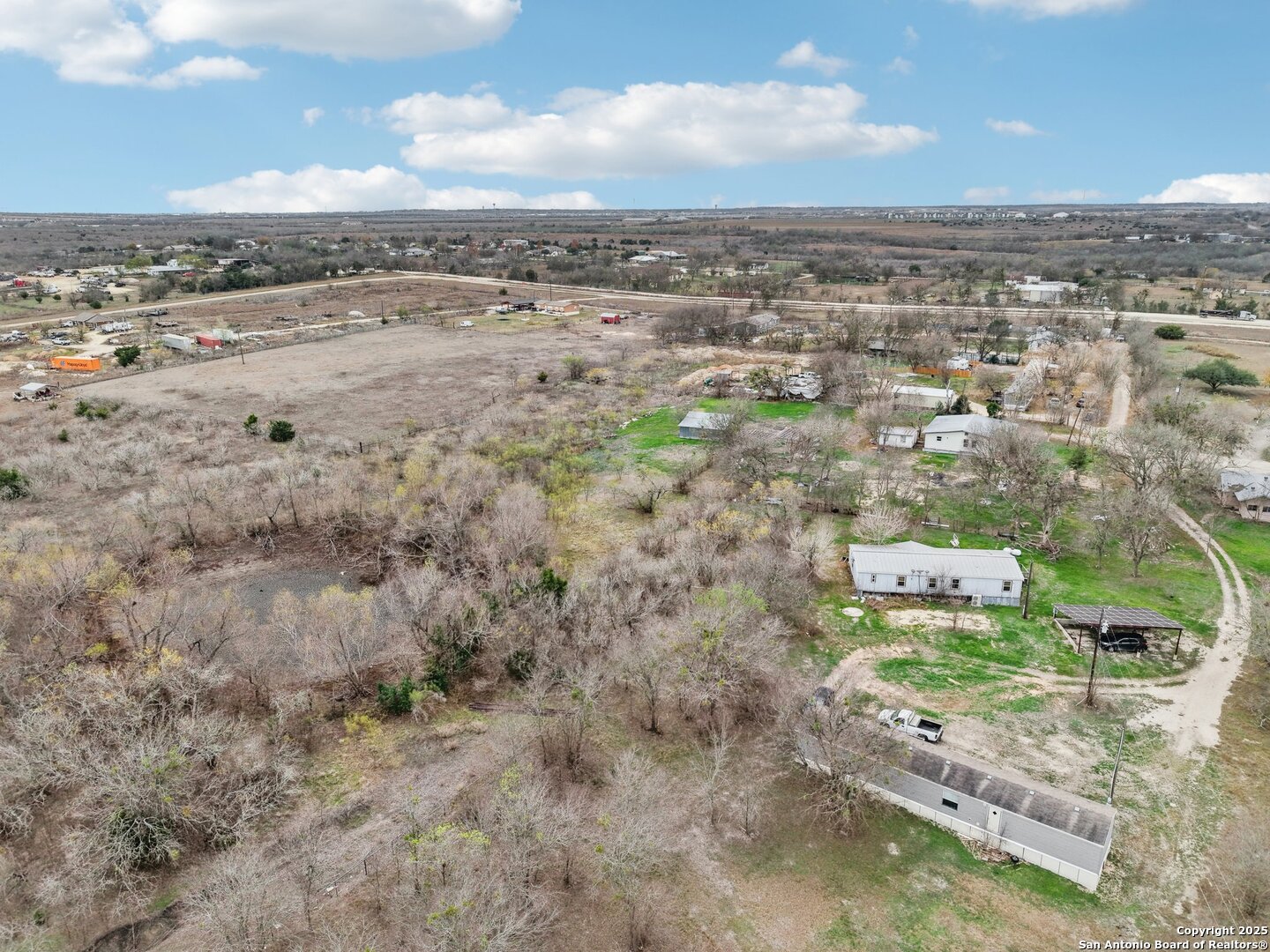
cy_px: 476
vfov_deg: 56.8
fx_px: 881
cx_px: 635
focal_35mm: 24
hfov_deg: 71.6
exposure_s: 1/2000
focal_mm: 8.7
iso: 200
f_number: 1.8
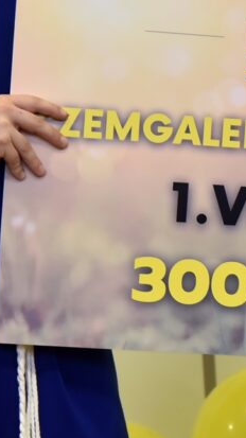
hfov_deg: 8.4
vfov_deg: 14.9
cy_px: 90
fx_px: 1660
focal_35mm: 143
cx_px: 227
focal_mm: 55
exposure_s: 1/125
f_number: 4
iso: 1400
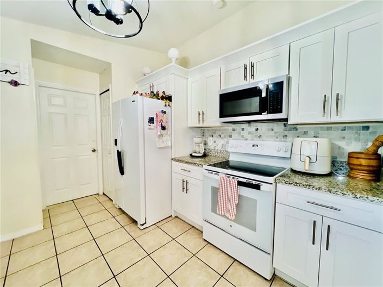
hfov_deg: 106.2
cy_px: 144
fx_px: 144
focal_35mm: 13
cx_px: 192
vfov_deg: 89.9
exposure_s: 1/60
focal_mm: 1.57
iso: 125
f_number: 1.8
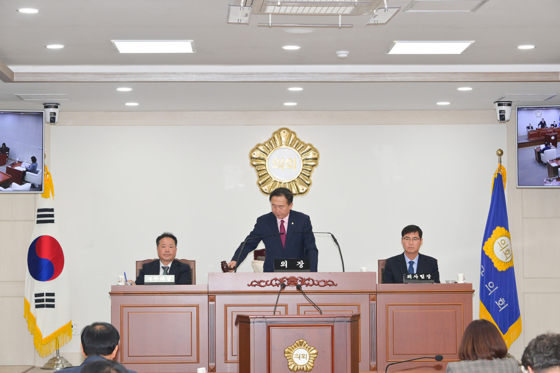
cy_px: 186
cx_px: 280
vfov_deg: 16.1
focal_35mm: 85
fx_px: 1322
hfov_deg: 23.9
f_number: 7.1
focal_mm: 85
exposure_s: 1/250
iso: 2500
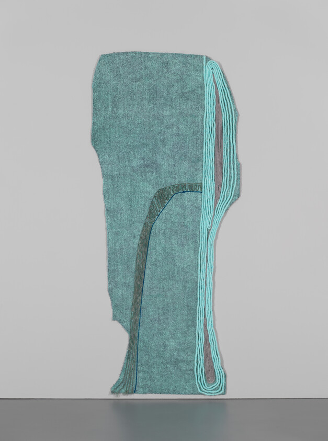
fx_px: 648
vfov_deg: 37.6
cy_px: 220
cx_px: 164
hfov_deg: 28.4
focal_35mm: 51
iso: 100
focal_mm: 80
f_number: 6.8
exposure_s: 1/125
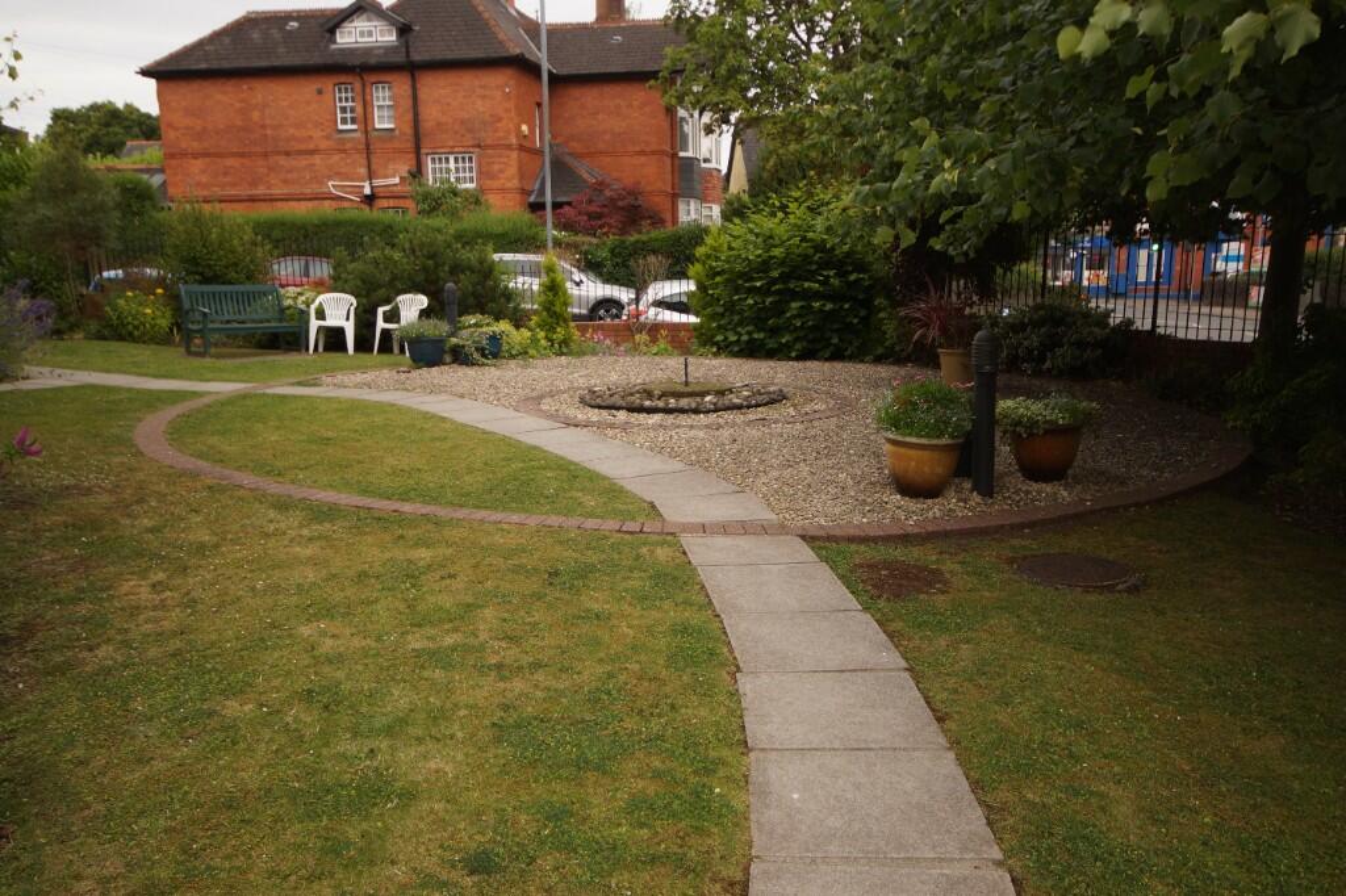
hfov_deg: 61.9
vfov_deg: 43.6
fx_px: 1121
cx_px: 673
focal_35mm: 30
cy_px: 448
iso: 125
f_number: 5.6
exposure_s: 1/60
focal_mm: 20
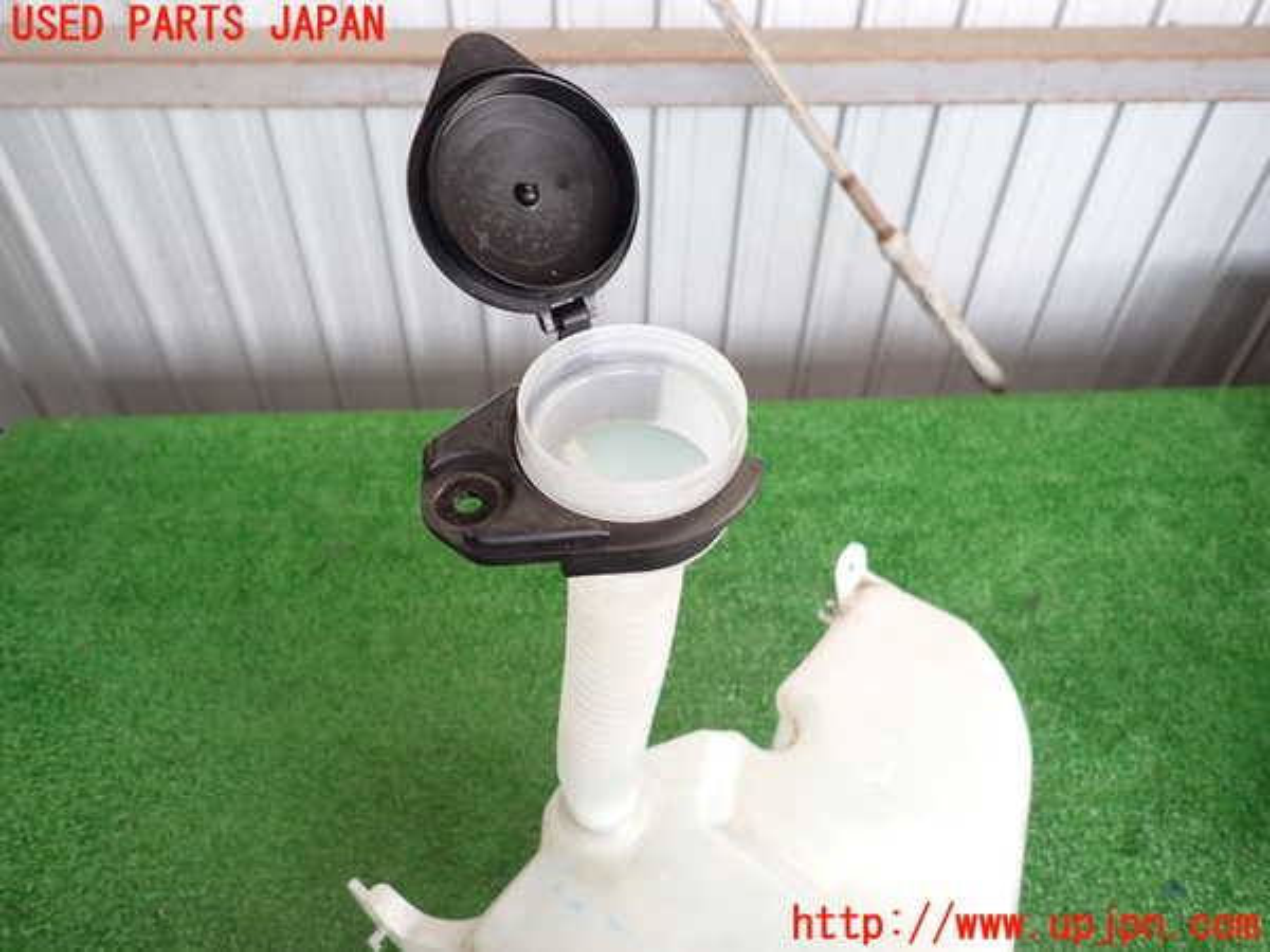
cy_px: 476
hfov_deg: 69.4
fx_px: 917
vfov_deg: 54.9
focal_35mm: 25
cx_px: 635
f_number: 2
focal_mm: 4.5
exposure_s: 1/40
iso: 200
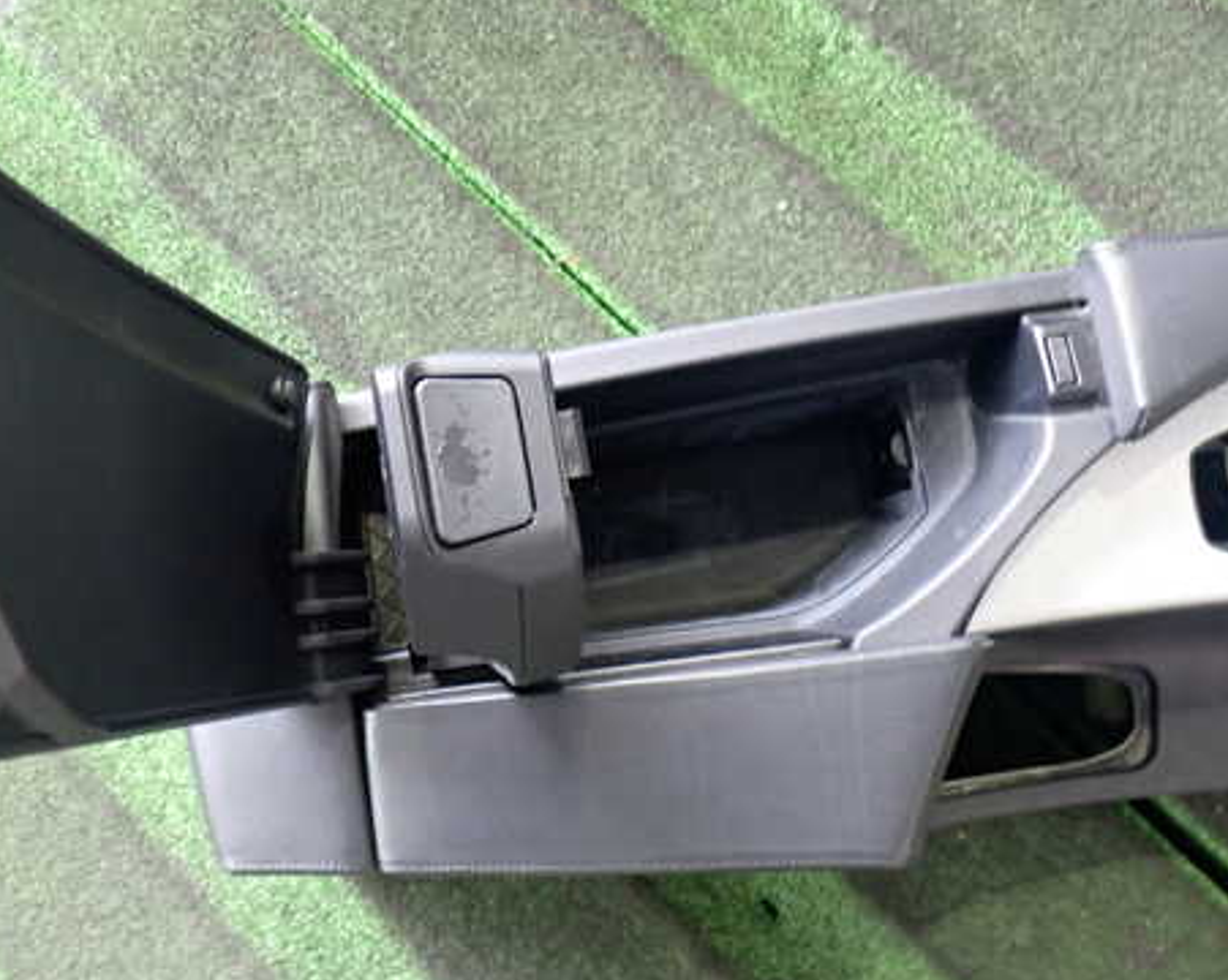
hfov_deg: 46.3
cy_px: 449
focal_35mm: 39
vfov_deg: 38.2
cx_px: 438
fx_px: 1416
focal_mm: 5.4
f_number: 2.3
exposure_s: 1/30
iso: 500
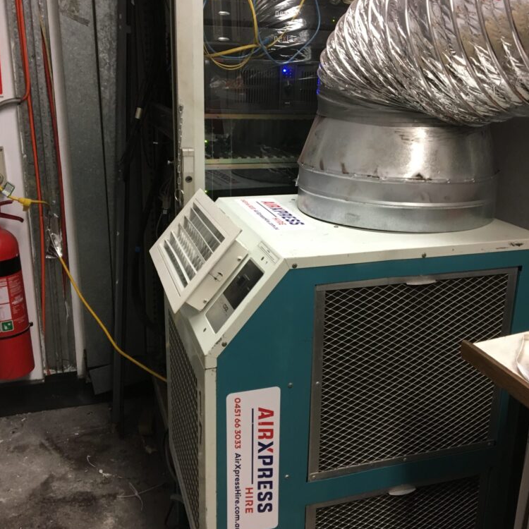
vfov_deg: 47.2
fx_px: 605
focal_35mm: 35
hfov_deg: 47.2
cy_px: 241
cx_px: 260
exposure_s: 1/33
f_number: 2.2
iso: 125
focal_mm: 4.15
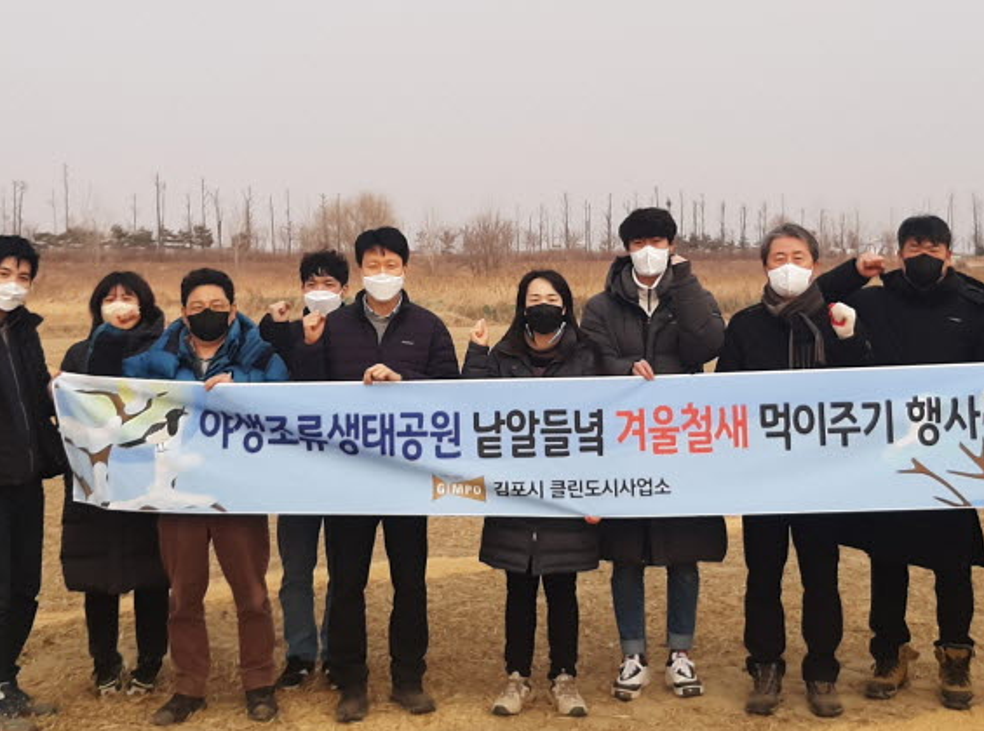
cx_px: 527
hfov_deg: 44.9
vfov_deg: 34.1
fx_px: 1190
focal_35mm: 42
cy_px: 325
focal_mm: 3.93
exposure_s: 1/3322
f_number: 1.7
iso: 40
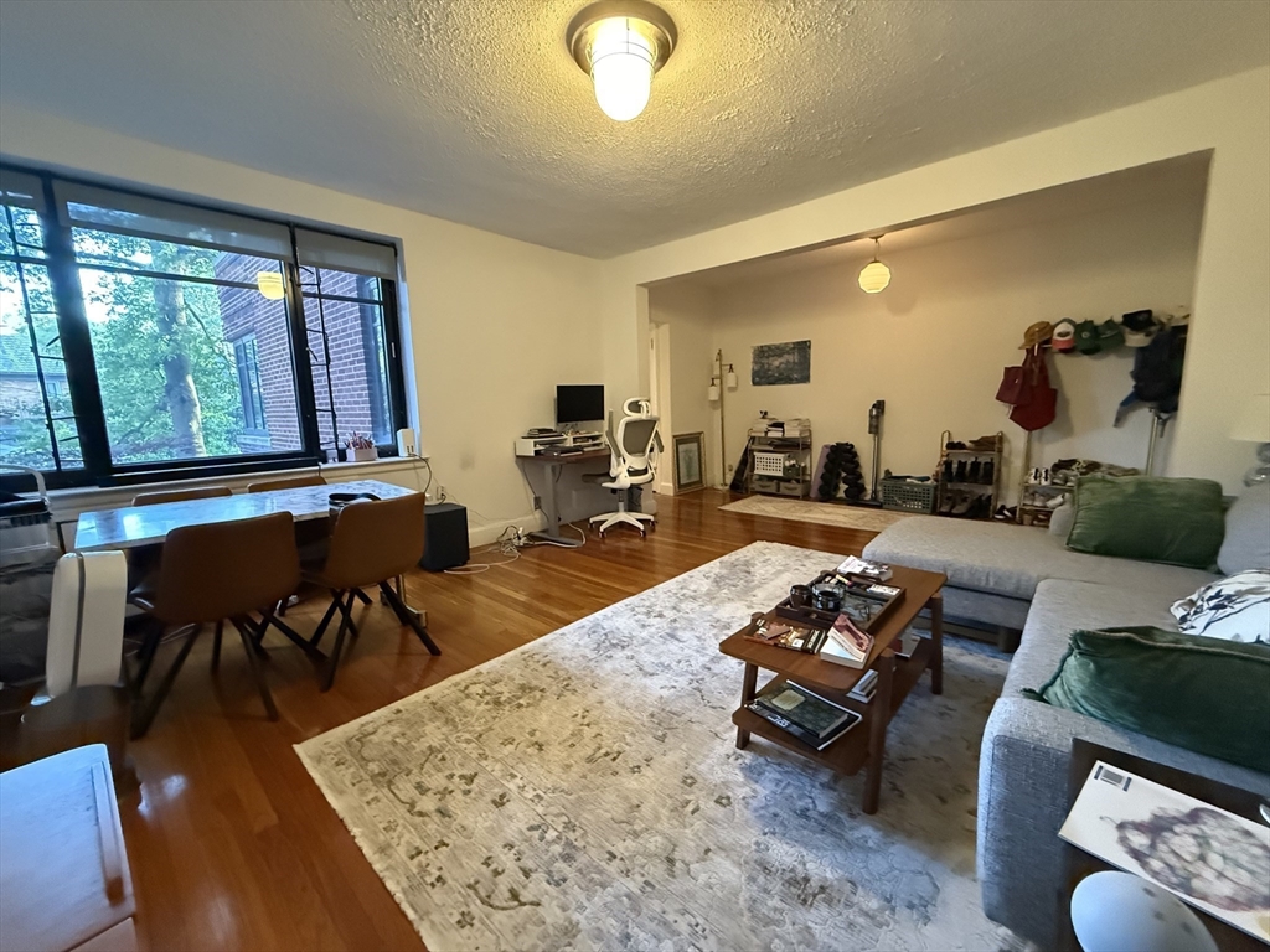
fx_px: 514
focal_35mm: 14
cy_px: 476
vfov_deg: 85.7
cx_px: 635
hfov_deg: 102.1
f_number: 2.2
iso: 1250
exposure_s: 1/60
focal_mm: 2.22
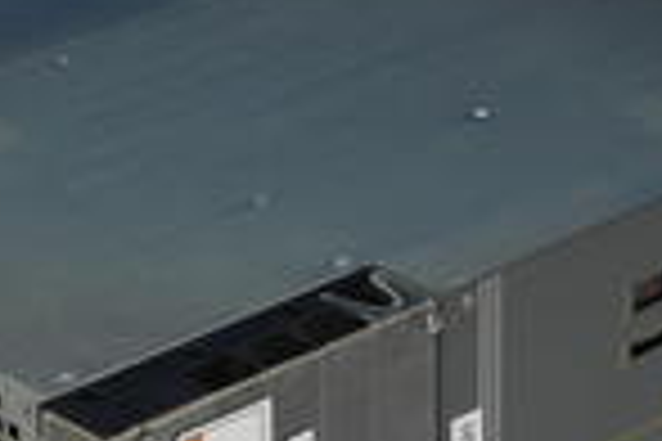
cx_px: 176
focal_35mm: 181
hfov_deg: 11.3
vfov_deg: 7.6
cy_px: 288
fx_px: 3328
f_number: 7.1
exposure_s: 1/30
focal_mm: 32
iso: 400
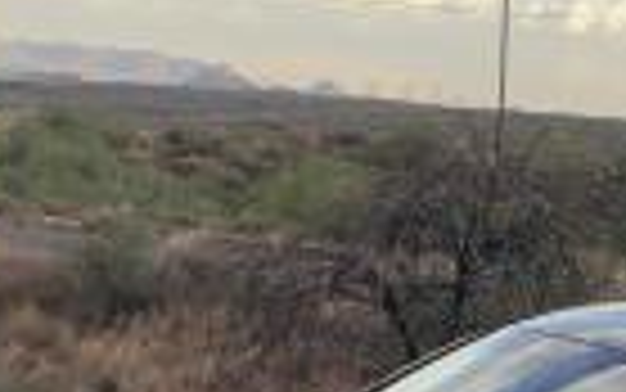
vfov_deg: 12.3
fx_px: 1707
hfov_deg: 20.6
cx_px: 495
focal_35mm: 100
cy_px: 622
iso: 25
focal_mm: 4.25
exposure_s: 1/217
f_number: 1.8
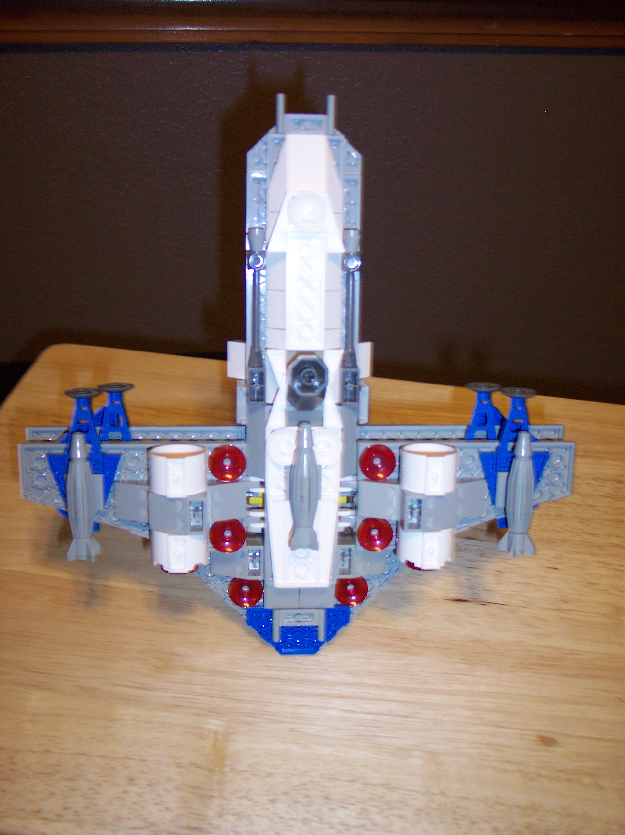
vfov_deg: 49.0
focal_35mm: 38
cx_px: 312
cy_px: 418
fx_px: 916
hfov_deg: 37.7
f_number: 2.8
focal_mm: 8
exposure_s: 1/30
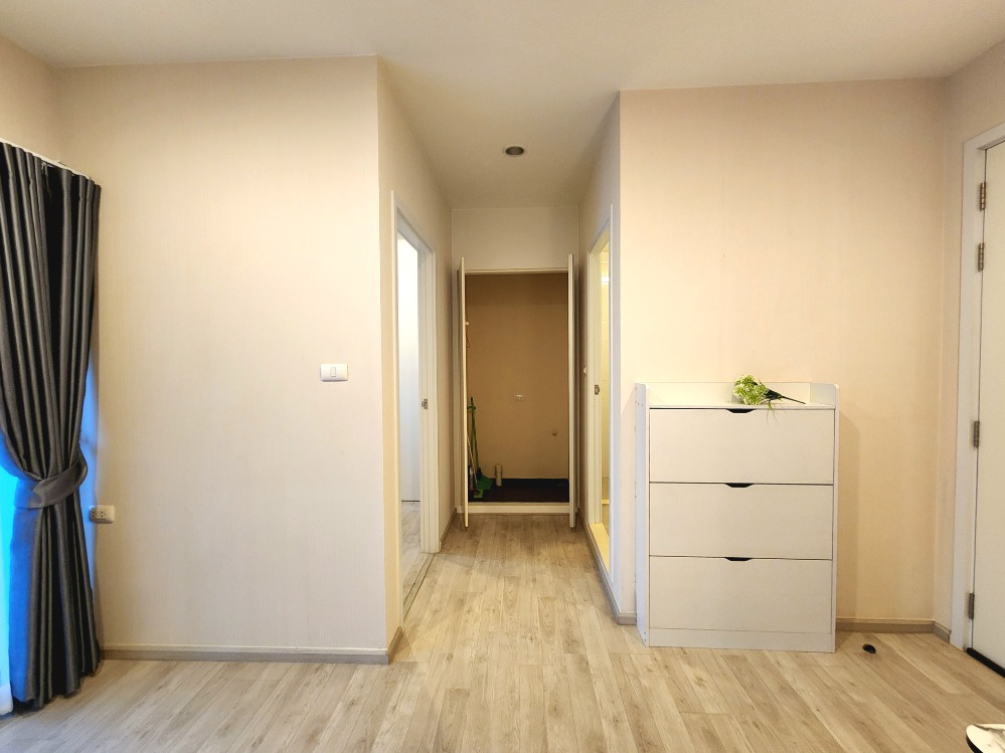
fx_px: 377
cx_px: 502
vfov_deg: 89.9
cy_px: 376
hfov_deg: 106.2
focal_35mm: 13
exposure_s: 1/33
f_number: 2.2
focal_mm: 2.2
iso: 500
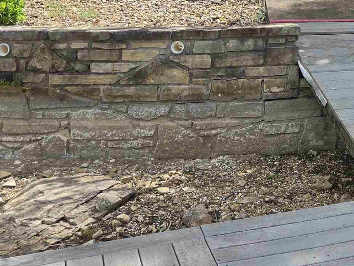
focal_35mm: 72
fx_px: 736
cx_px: 400
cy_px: -72
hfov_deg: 24.9
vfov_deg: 19.0
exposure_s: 1/2111
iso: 80
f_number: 1.8
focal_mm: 5.4
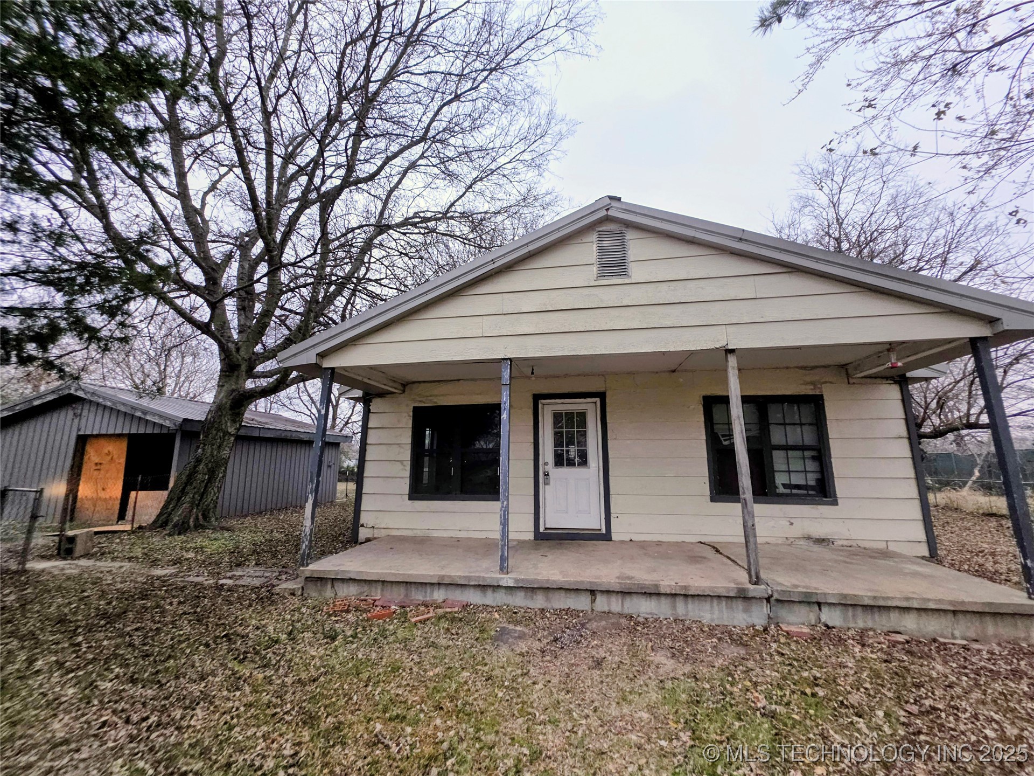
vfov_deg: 89.9
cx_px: 517
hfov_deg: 106.2
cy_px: 388
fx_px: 388
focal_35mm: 13
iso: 32
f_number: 1.9
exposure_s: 1/60
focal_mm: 2.2
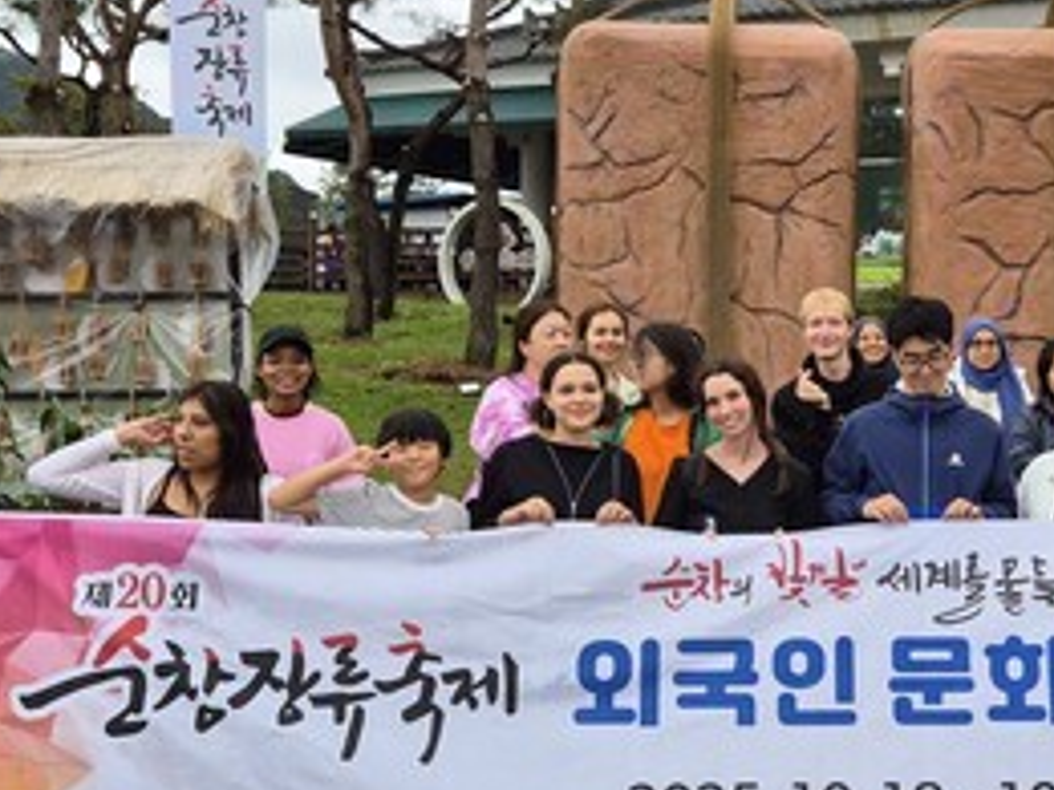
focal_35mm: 53
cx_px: 762
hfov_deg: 35.5
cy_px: 397
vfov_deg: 27.5
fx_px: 1614
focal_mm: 5.4
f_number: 1.8
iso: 80
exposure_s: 1/624
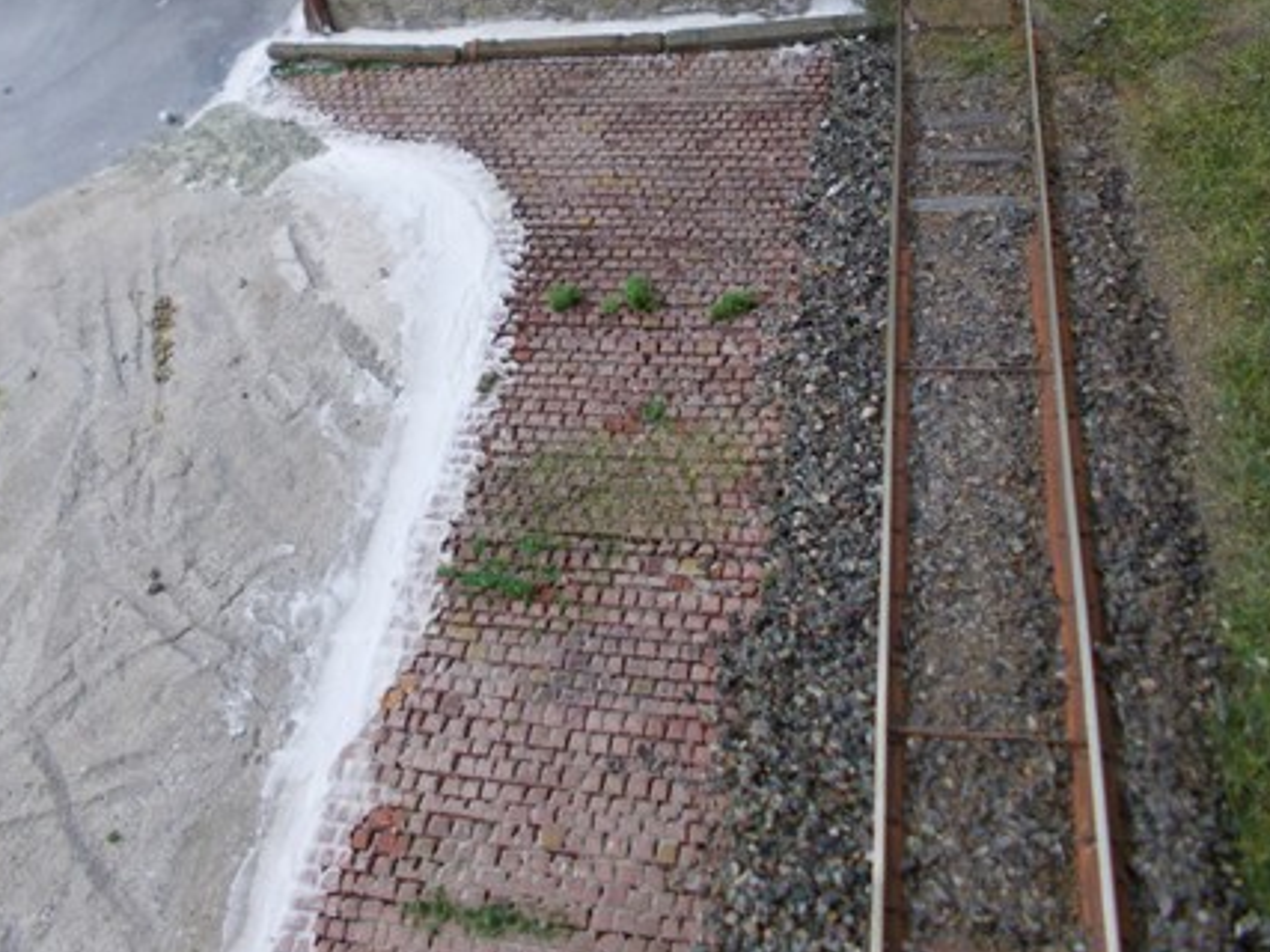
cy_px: 265
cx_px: 580
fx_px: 1430
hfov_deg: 47.8
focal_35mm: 39
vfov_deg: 36.1
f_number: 3.2
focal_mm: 4.6
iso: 200
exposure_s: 1/20
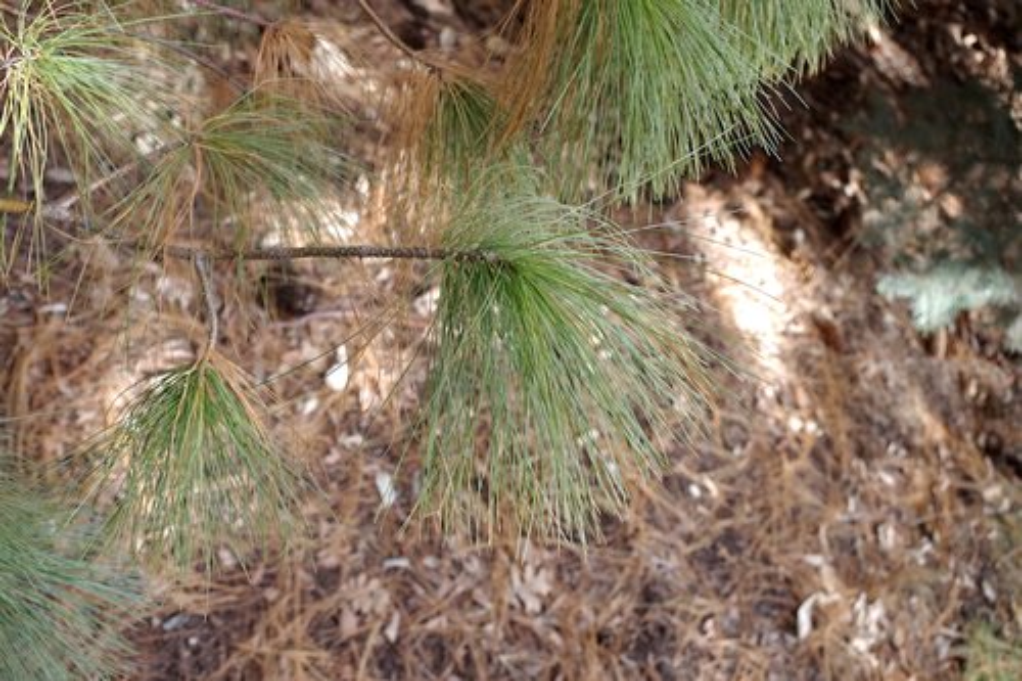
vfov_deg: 36.3
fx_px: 1038
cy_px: 340
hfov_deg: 52.4
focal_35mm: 37
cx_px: 511
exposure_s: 1/640
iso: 800
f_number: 5
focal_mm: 24.38
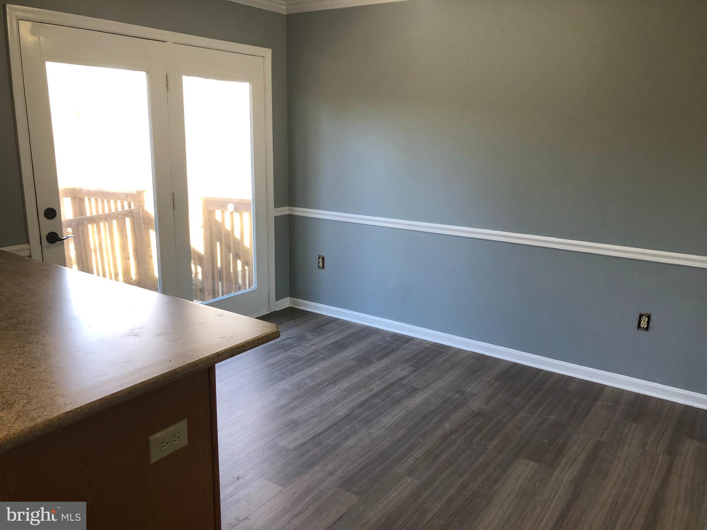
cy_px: 265
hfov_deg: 63.4
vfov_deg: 49.7
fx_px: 572
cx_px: 354
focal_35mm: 28
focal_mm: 3.99
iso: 32
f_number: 1.8
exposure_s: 1/40
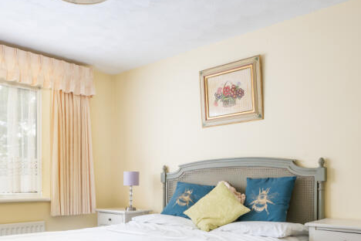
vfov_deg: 36.6
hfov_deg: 54.0
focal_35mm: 35
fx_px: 351
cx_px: 142
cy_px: 191
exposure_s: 1/25
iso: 200
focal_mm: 16
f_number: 11
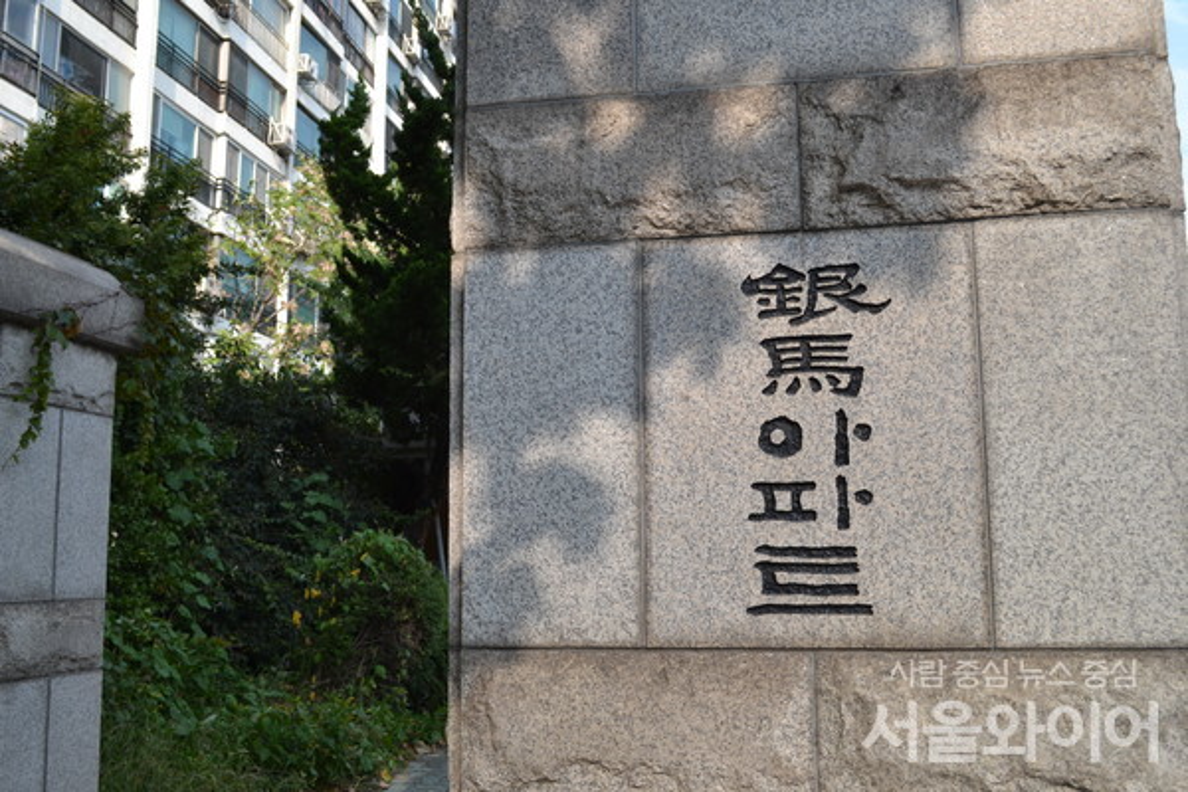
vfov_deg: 40.0
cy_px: 396
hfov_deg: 57.2
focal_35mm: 33
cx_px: 594
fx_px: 1089
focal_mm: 22
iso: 100
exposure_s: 1/160
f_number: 6.3
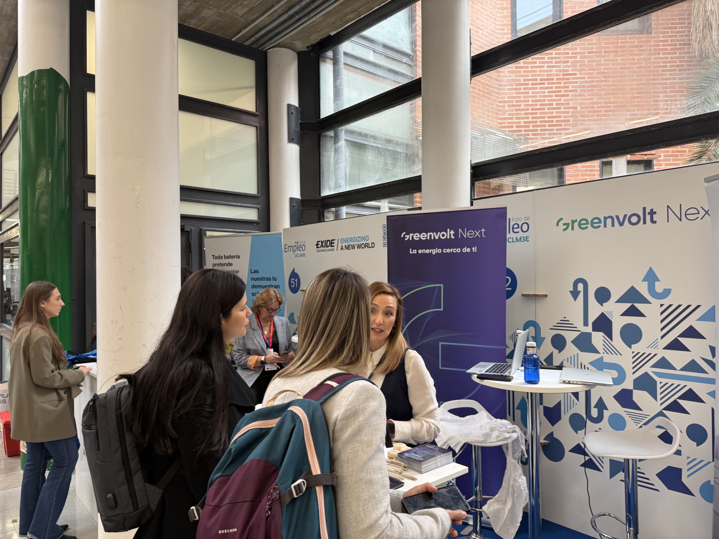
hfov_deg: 71.6
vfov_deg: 56.8
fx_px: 498
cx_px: 360
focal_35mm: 24
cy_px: 270
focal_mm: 6.76
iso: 100
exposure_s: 1/121
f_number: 1.78
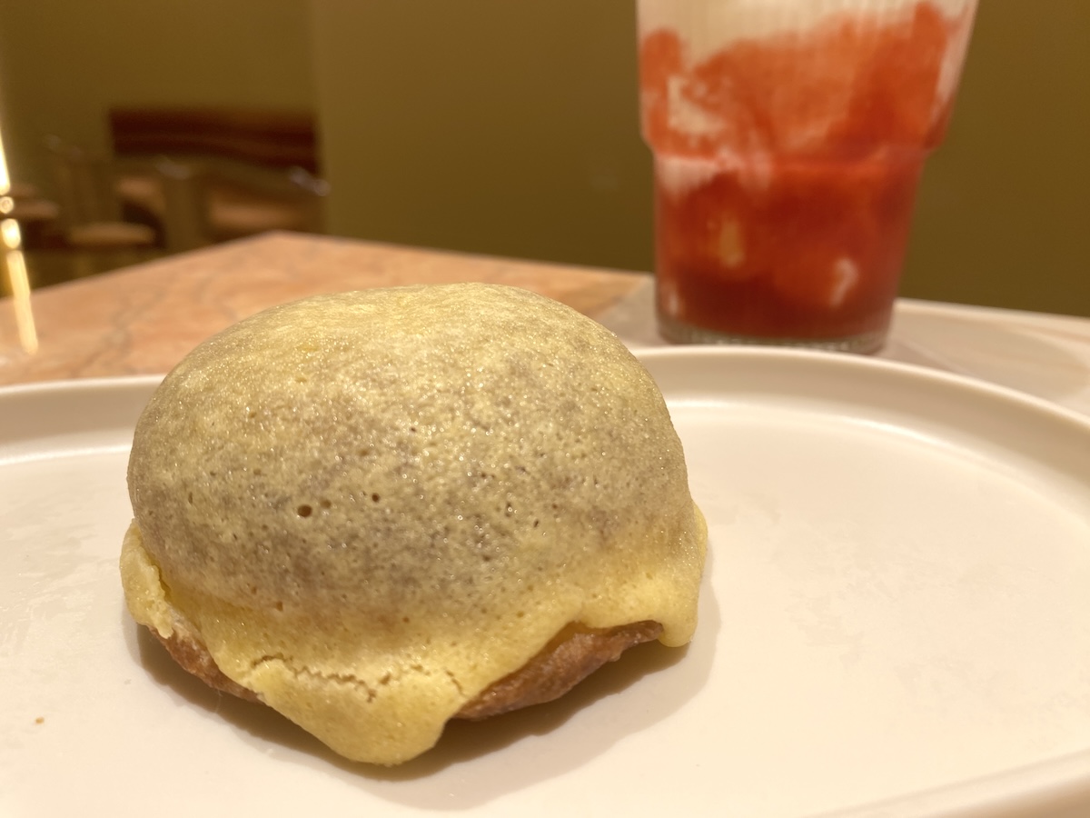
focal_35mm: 25
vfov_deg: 54.9
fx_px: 787
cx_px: 545
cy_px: 409
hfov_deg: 69.4
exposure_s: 1/100
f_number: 1.8
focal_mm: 4.25
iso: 50
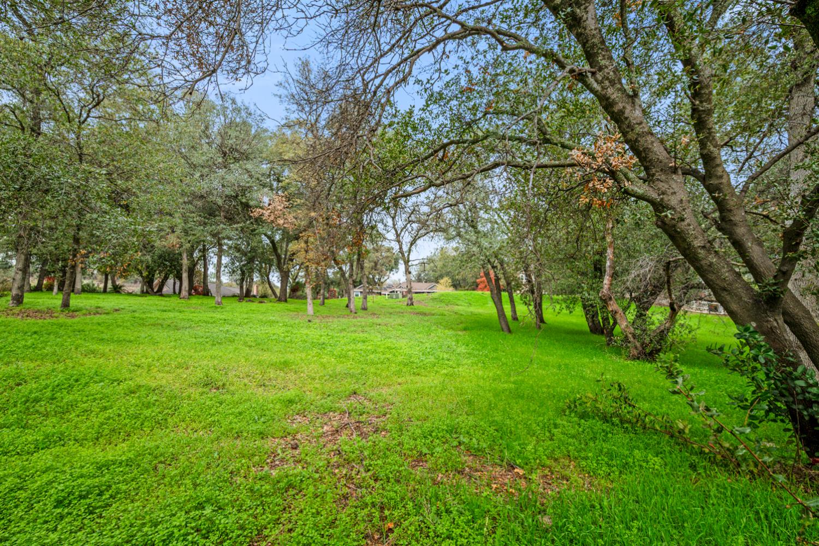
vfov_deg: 73.7
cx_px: 410
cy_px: 273
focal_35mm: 16
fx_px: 364
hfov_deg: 96.7
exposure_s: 1/125
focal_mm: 16
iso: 400
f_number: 8
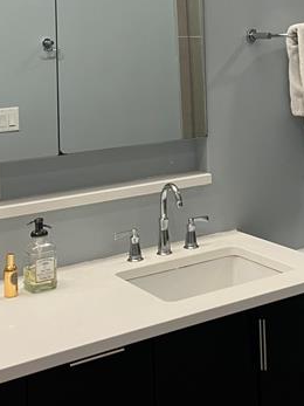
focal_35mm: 62
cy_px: 35
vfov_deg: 29.8
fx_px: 726
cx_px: 262
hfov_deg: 23.1
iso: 100
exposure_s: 1/60
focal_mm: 3.99
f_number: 1.8
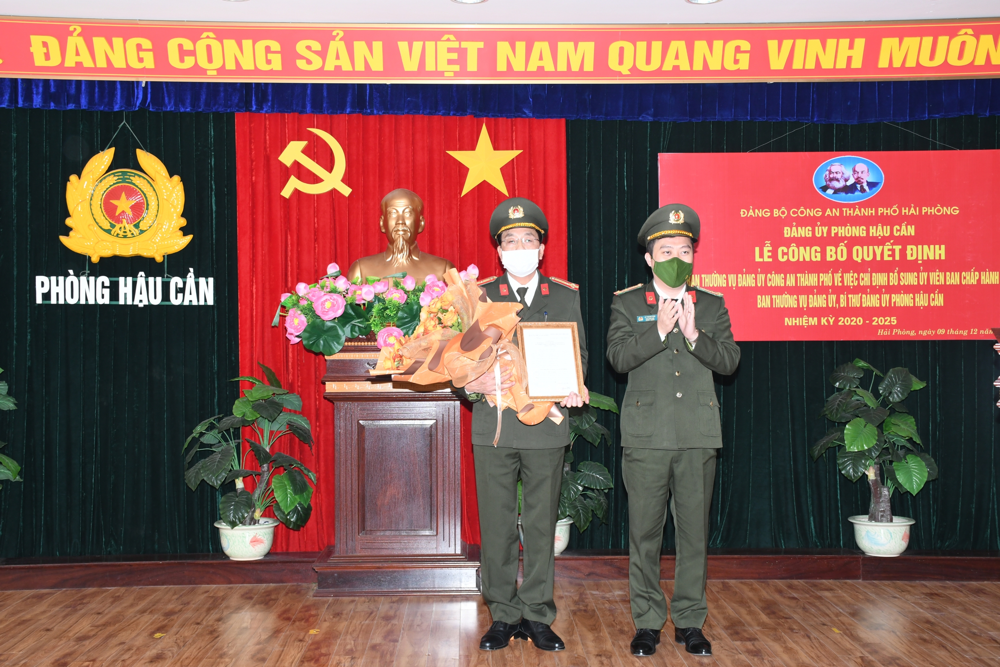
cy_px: 334
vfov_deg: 28.1
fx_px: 1333
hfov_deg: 41.1
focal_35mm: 48
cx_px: 500
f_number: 8
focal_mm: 32
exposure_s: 1/200
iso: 500
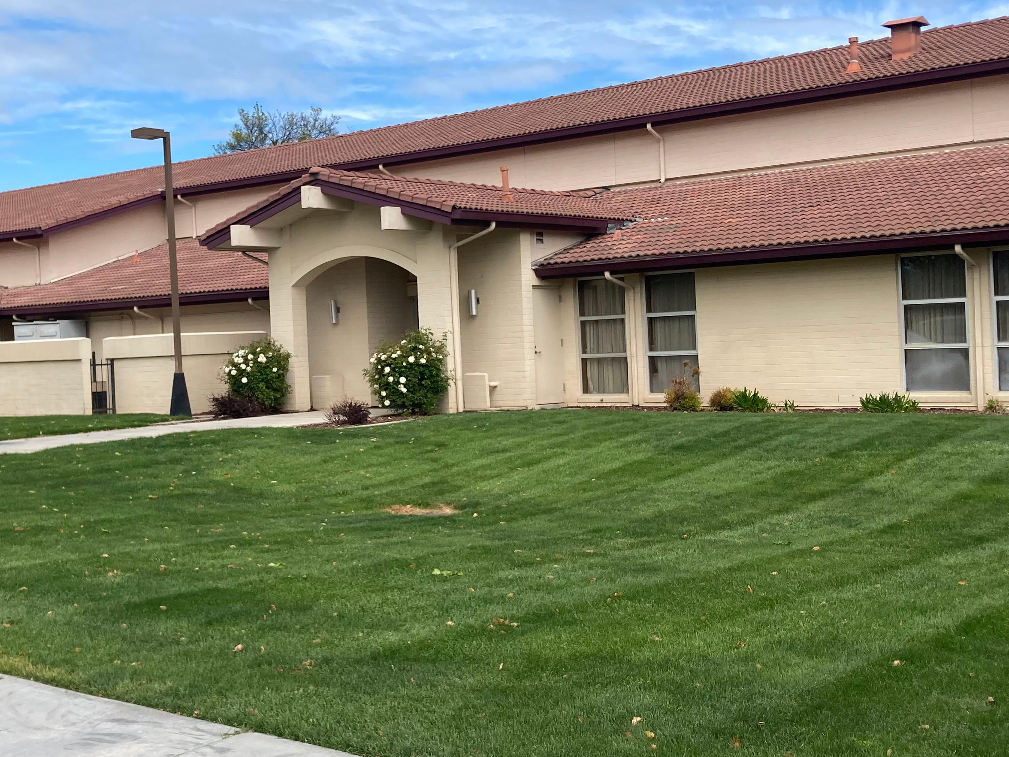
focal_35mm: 48
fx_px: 1399
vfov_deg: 30.3
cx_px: 359
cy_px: 357
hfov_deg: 39.3
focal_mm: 3.99
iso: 20
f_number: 1.8
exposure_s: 1/1946
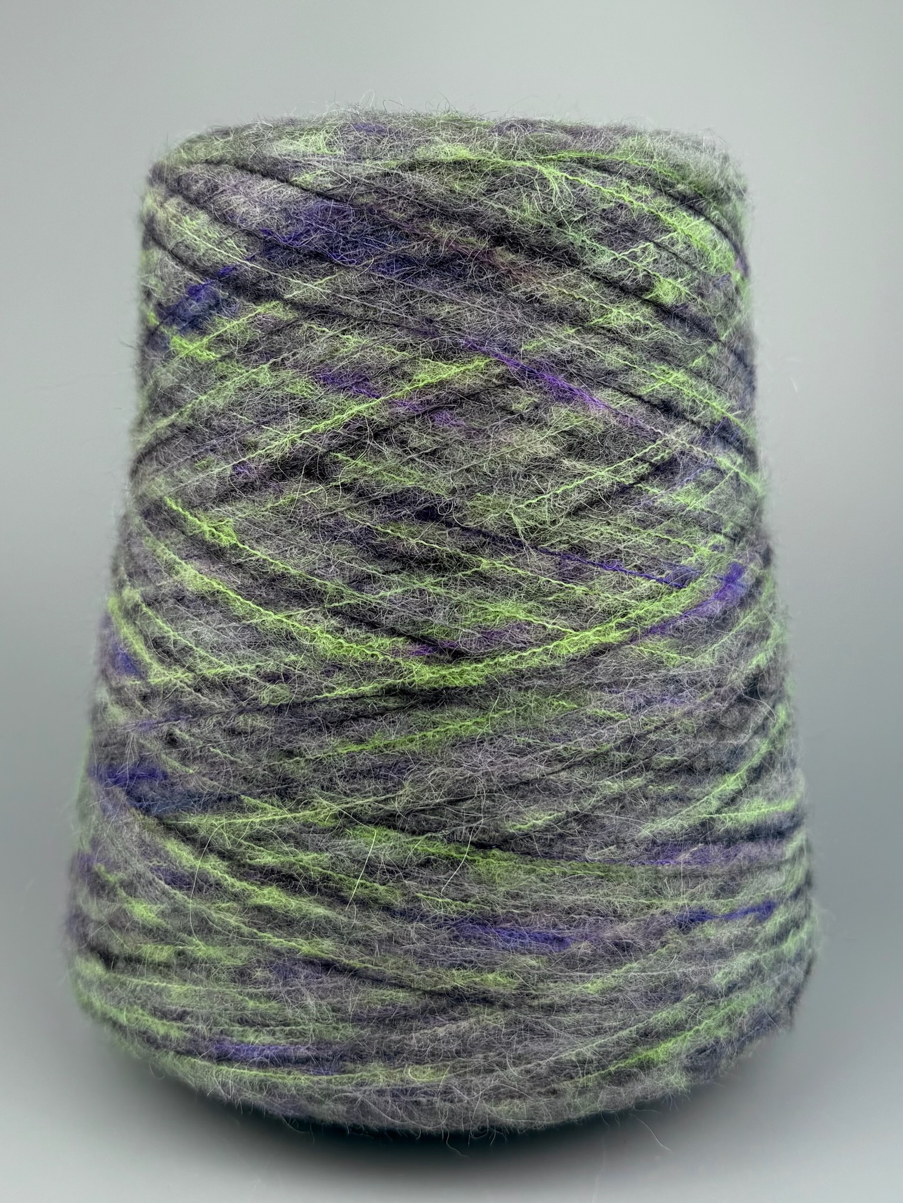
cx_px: 452
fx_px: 835
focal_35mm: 24
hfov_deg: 56.8
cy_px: 602
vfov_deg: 71.6
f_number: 1.78
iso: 80
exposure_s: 1/555
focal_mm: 6.76
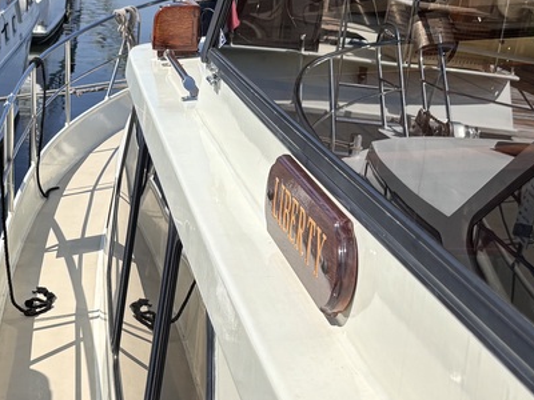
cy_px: 231
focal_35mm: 78
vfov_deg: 18.9
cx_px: 51
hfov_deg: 24.3
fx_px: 1203
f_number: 1.6
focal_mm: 5.96
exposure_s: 1/6329
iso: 50
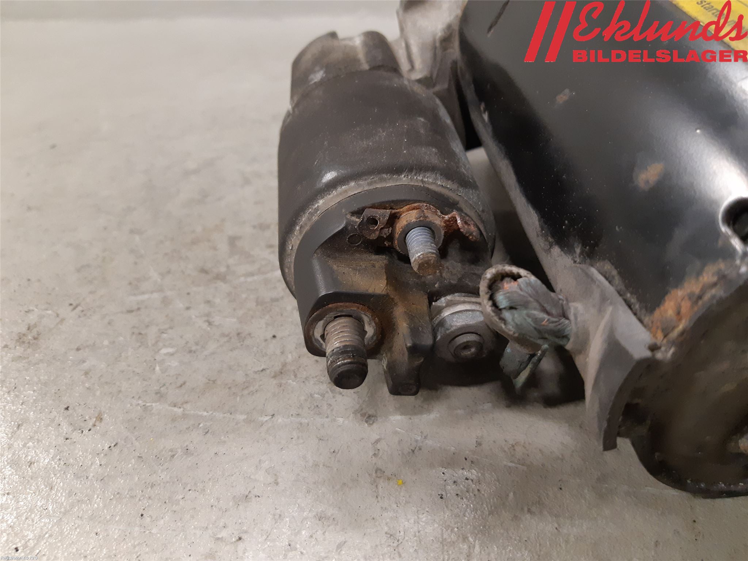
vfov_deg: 53.1
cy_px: 280
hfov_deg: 67.3
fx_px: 562
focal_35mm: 26
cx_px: 374
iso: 250
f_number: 1.7
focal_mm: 3.93
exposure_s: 1/50
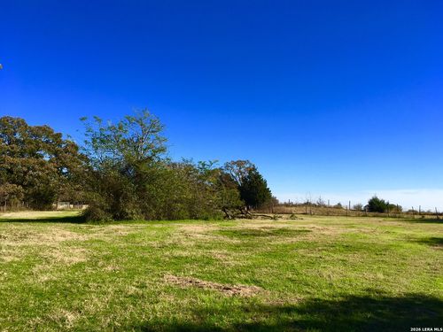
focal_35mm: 29
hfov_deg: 61.7
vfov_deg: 48.2
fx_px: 371
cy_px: 166
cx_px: 222
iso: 25
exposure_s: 1/1538
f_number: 2.2
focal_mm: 4.15
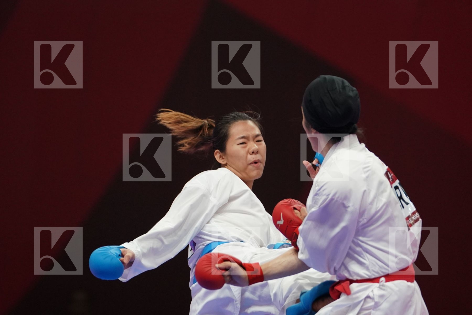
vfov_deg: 3.6
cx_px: 236
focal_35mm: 379
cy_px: 158
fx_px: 4969
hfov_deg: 5.4
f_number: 4
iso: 3200
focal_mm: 253
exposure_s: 1/1000
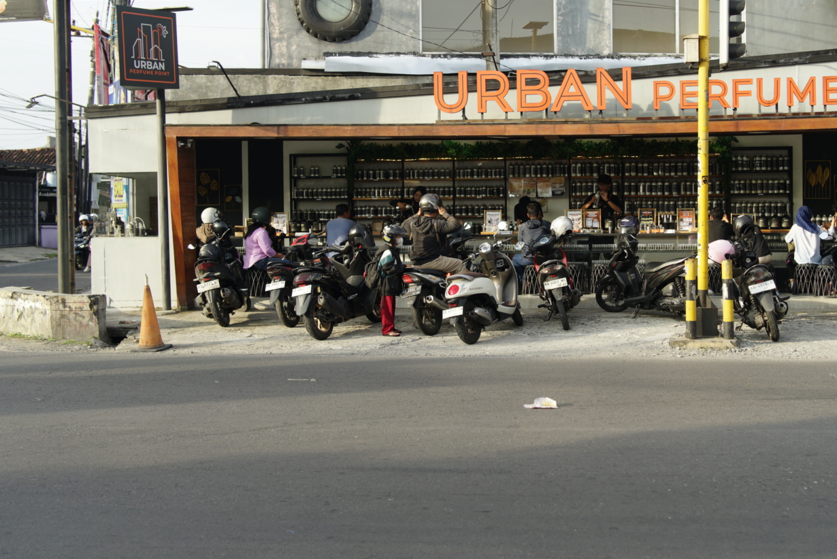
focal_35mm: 46
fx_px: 1070
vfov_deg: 29.2
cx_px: 531
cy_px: 234
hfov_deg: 42.3
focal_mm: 35
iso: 125
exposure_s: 1/400
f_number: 3.5
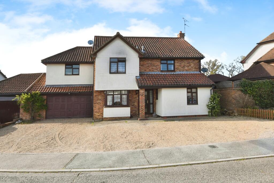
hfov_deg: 104.2
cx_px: 137
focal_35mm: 14
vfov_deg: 81.2
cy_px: 92
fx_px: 107
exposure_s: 1/250
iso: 800
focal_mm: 14
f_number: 18
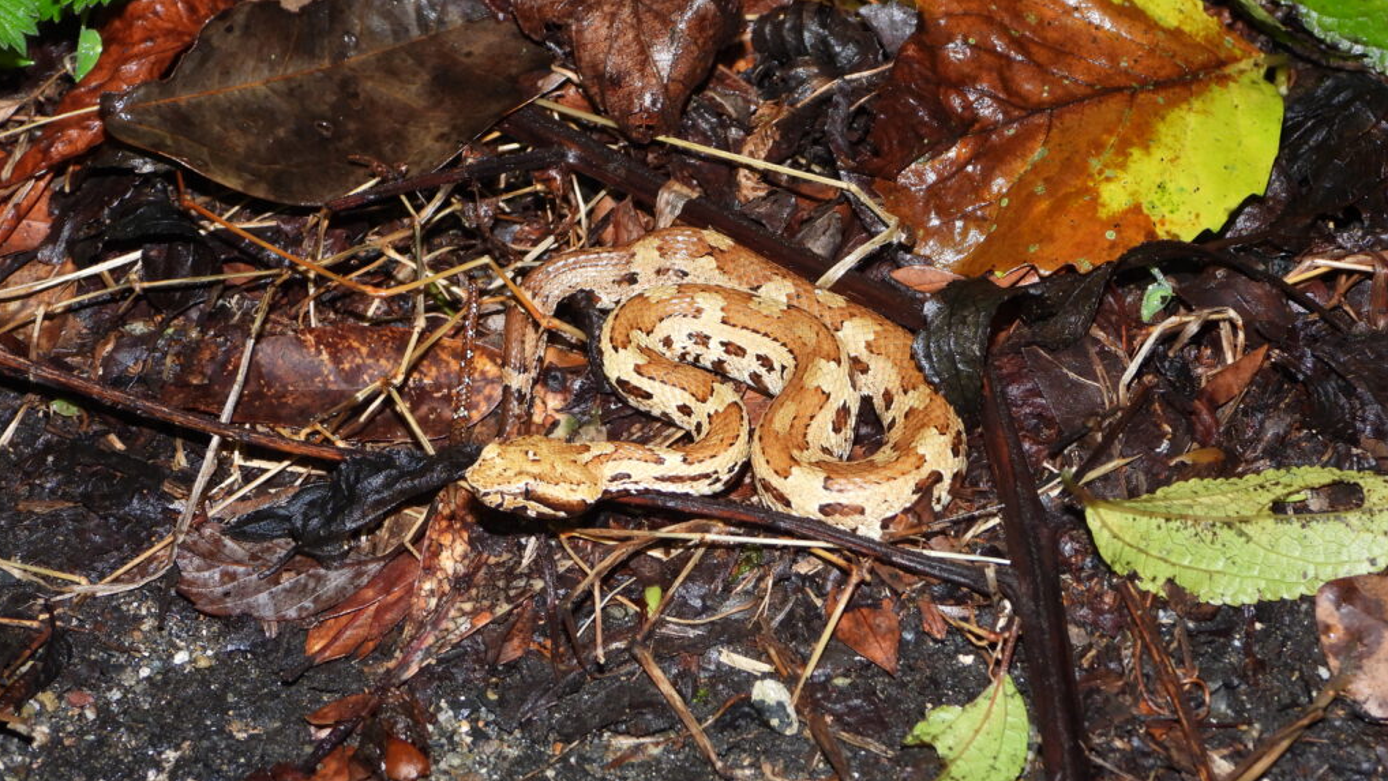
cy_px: 402
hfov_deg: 17.0
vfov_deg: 9.6
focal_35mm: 126
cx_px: 691
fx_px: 4638
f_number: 4
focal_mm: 20.7
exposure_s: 1/60
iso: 200
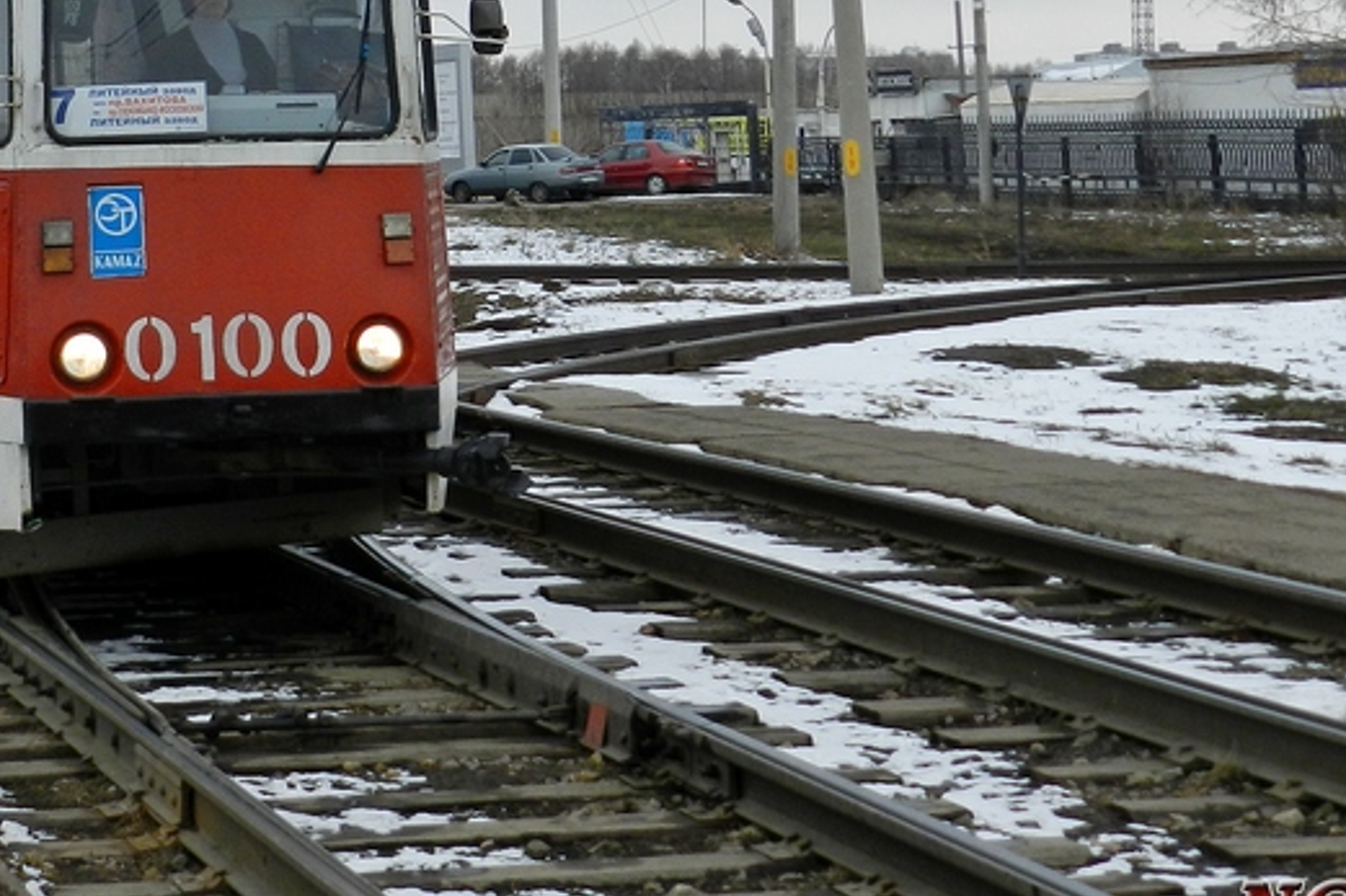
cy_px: -44
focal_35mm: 94
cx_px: 119
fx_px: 3513
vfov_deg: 14.3
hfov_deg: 21.2
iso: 160
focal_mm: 8.1
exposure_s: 1/800
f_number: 4.2
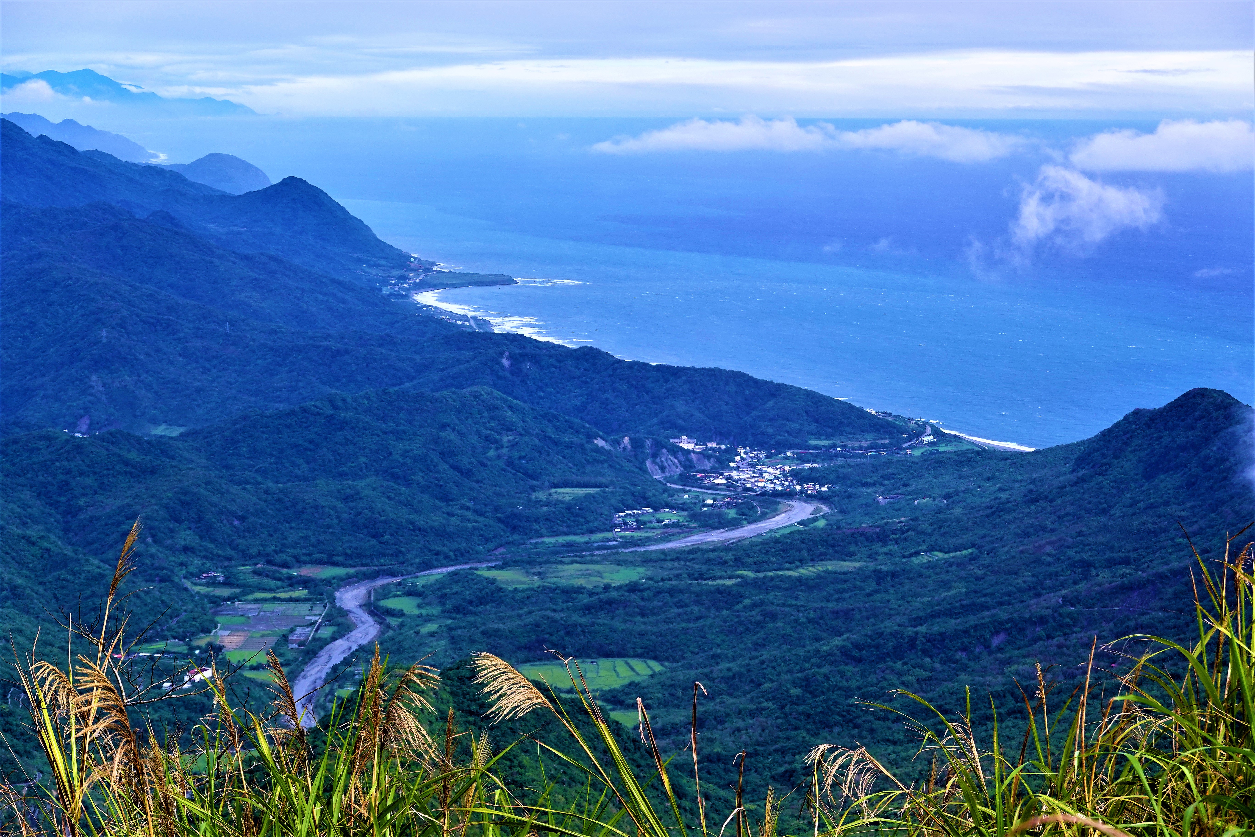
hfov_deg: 22.9
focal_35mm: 89
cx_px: 628
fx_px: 3102
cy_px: 418
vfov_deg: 15.4
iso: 100
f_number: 5.6
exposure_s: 1/400
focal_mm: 32.7
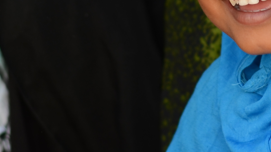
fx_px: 2824
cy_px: -15
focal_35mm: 393
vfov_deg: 3.1
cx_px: 276
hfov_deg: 5.5
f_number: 2.2
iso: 100
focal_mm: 50
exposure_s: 1/640
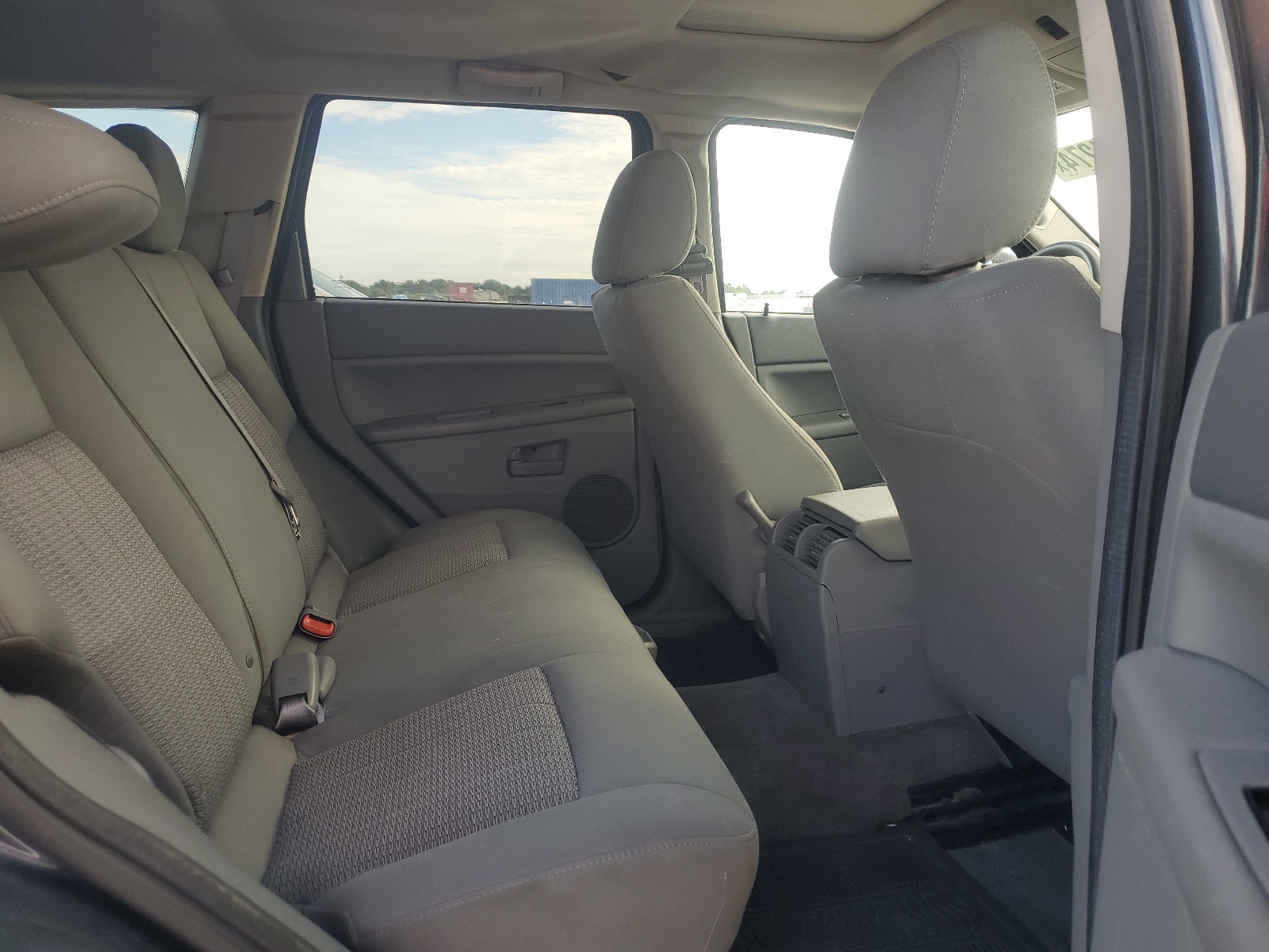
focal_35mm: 26
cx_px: 634
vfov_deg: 53.1
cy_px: 476
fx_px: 953
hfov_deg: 67.3
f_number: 1.5
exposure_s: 1/222
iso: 50
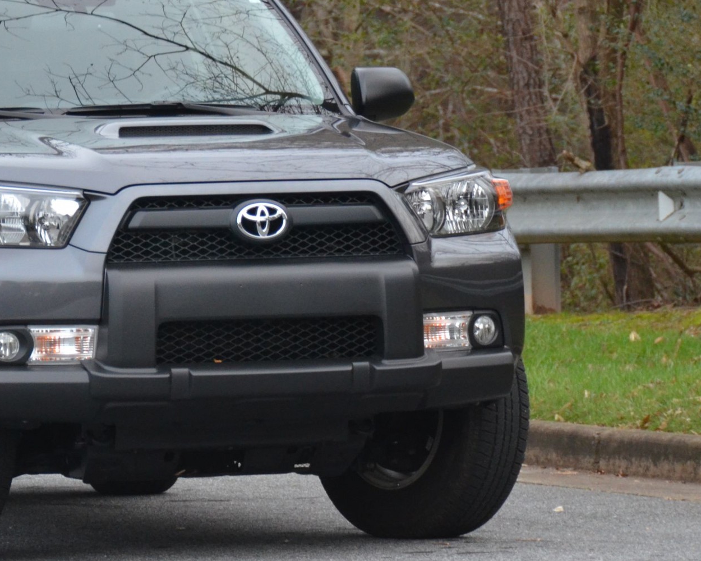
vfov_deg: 5.2
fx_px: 6119
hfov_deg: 6.5
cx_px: 84
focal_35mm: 295
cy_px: 200
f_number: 5.3
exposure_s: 1/80
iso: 1600
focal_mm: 105
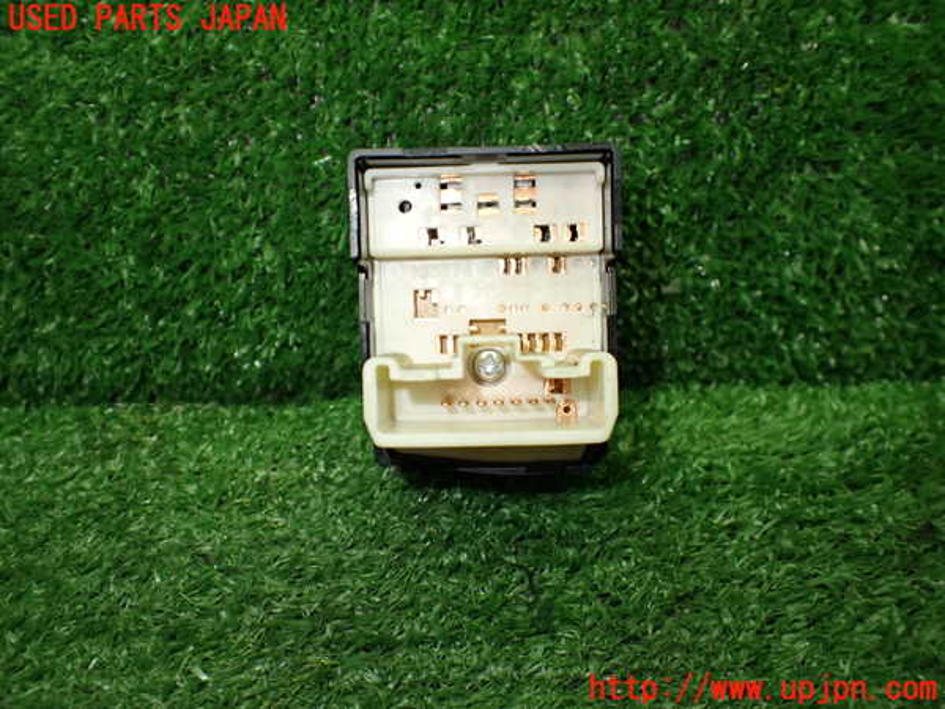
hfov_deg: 60.0
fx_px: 819
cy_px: 354
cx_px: 472
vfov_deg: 46.8
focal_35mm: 30
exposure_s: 1/125
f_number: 2.3
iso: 250
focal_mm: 5.4
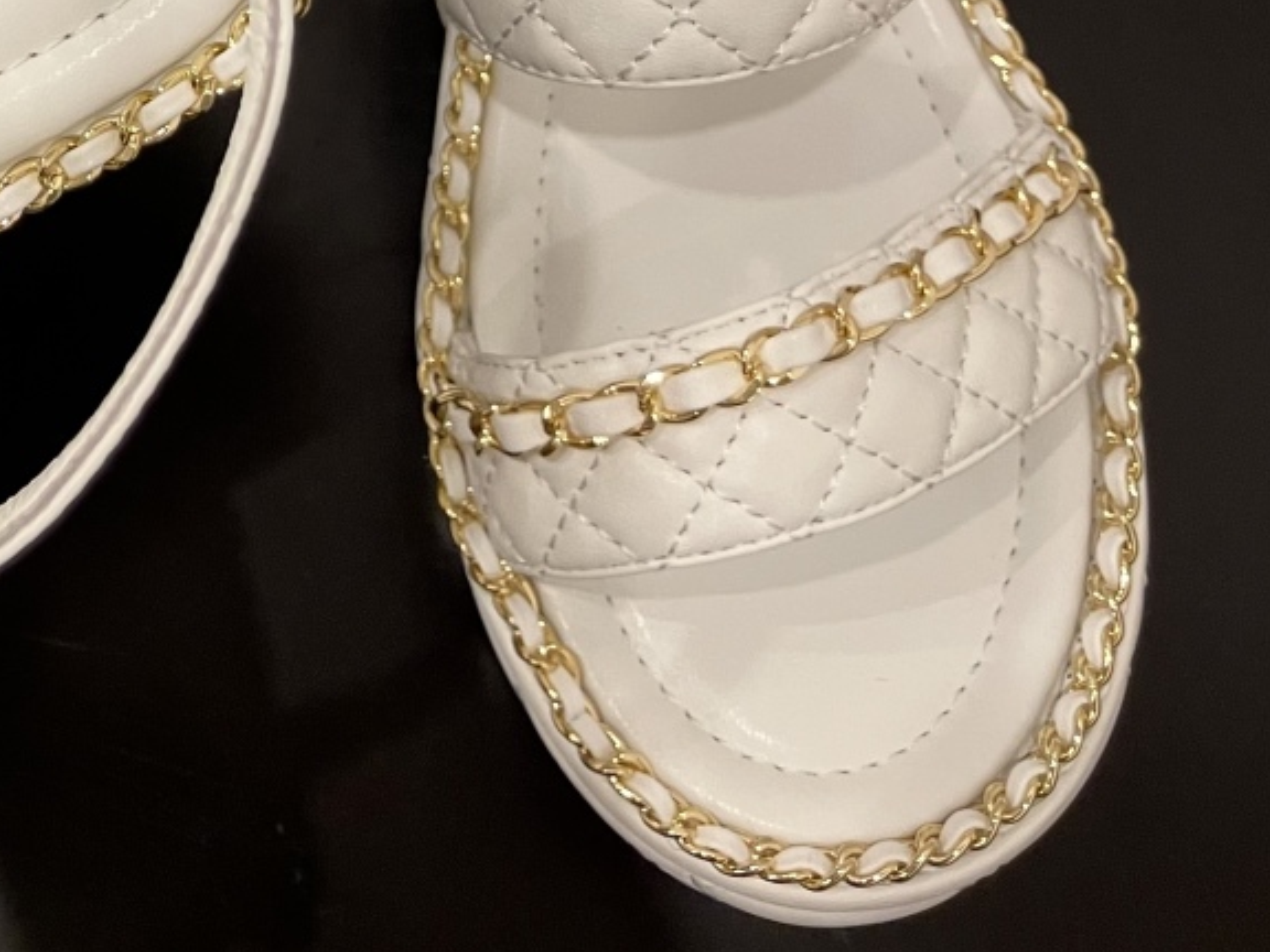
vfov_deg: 18.9
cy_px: -608
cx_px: 117
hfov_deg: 28.6
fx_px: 2385
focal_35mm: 65
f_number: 1.6
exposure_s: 1/60
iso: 250
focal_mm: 5.1
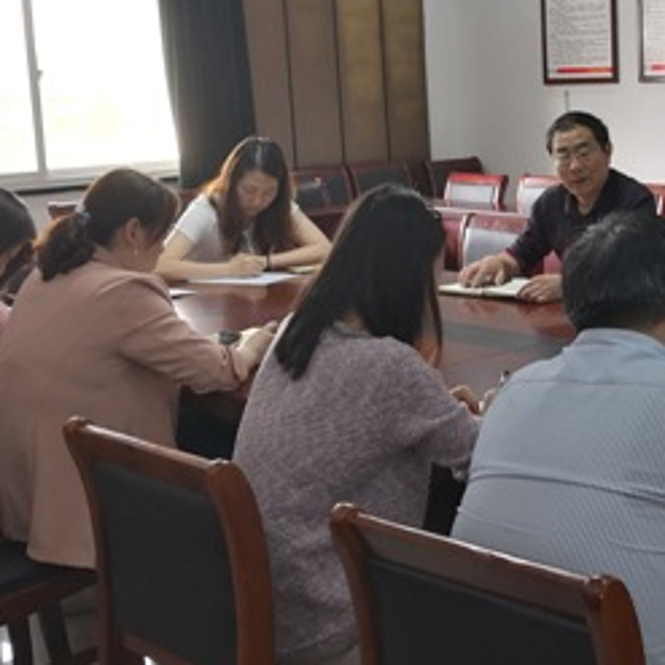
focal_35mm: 58
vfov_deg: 29.5
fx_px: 1261
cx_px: 649
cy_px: 264
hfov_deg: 28.0
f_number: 1.6
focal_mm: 3.95
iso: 80
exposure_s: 1/100
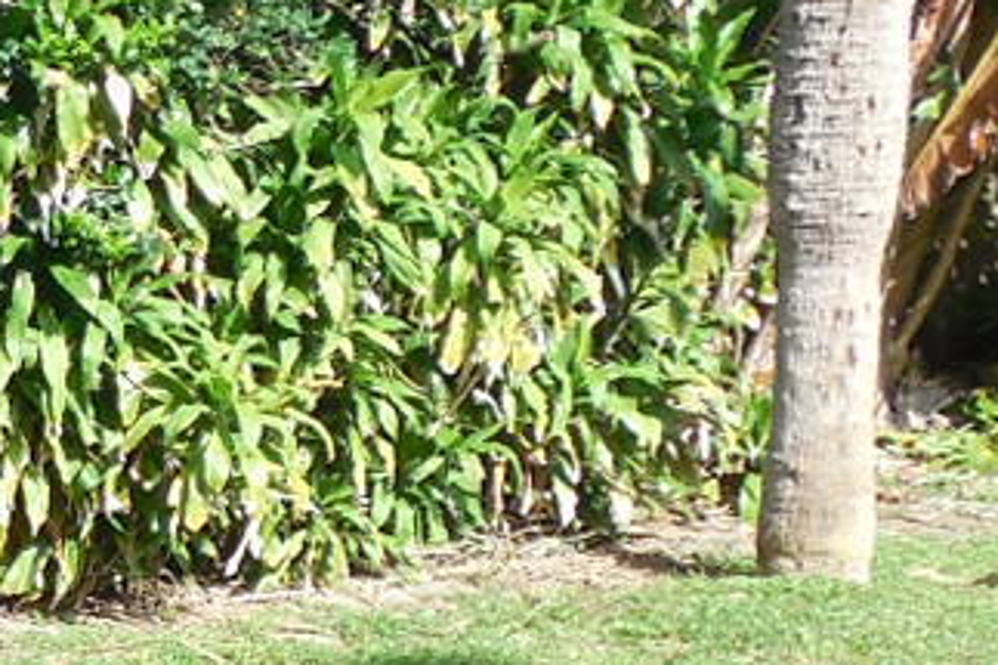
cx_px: -655
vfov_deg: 10.5
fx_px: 3574
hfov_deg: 14.4
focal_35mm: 129
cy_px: 684
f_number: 3.3
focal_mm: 4.5
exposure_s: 1/320
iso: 125
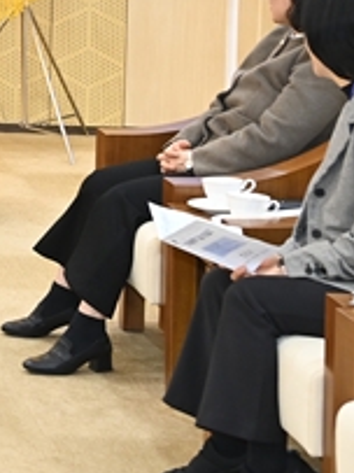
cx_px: -359
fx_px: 2170
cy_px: 38
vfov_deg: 12.3
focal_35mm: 159
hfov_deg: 8.8
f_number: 5.6
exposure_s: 1/125
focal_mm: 48
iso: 2500
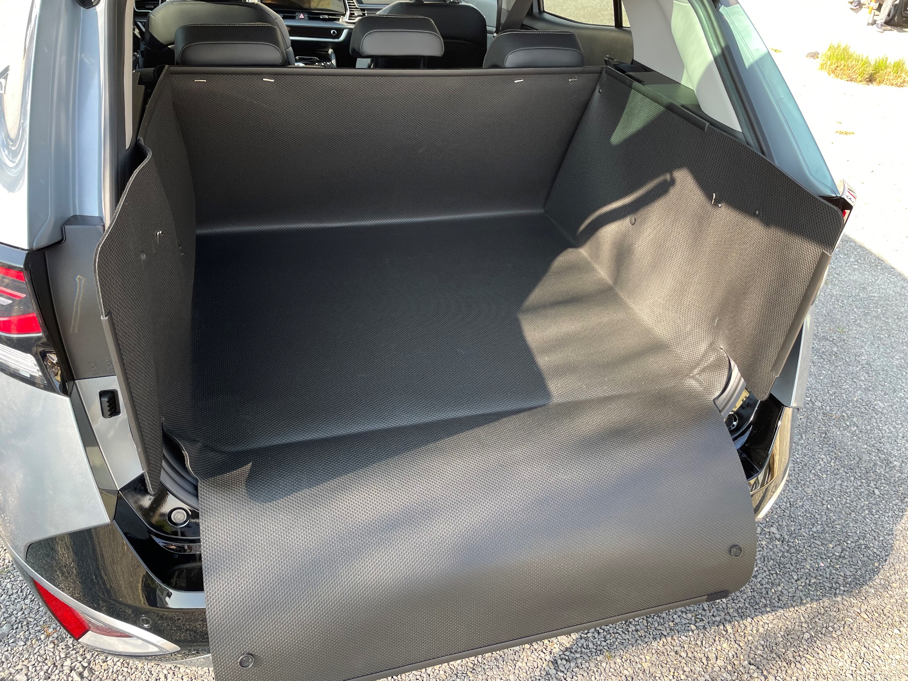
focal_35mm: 26
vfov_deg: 53.1
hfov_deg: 67.3
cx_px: 454
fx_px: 682
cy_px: 340
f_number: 1.6
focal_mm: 4.2
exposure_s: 1/121
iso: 32
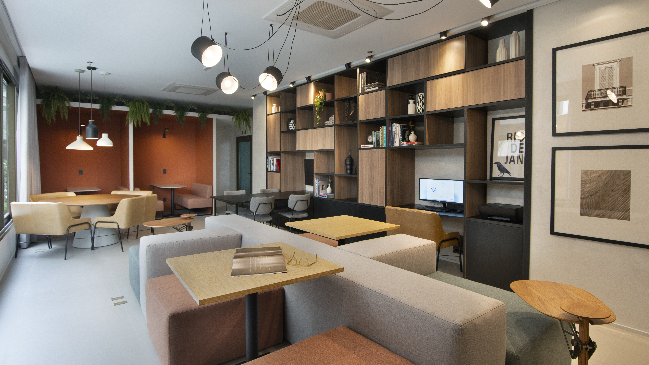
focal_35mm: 19
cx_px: 327
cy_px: 167
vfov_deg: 58.3
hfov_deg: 89.6
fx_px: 327
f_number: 8
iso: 500
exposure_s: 1/40
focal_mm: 16
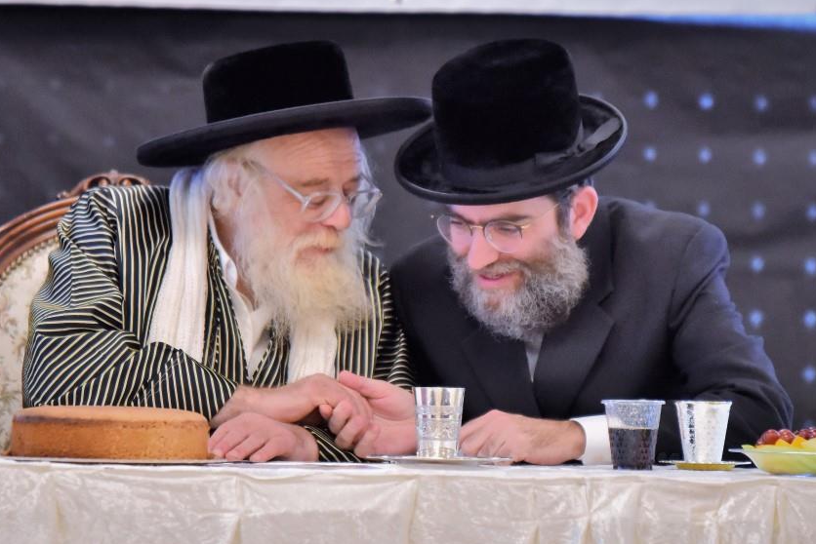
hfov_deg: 8.4
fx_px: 5555
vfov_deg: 5.6
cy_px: 280
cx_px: 399
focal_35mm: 245
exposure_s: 1/400
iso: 1600
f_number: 2.8
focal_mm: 200
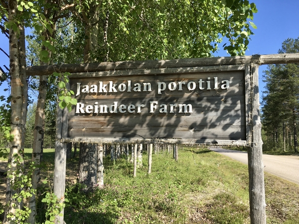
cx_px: 150
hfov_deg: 61.7
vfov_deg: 48.2
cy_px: 112
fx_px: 250
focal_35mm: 29
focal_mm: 4.15
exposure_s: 1/761
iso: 25
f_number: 2.2
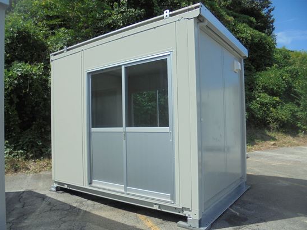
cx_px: 155
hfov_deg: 65.3
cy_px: 117
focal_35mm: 27
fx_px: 240
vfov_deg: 51.4
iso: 100
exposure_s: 1/125
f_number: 11.5
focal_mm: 4.6
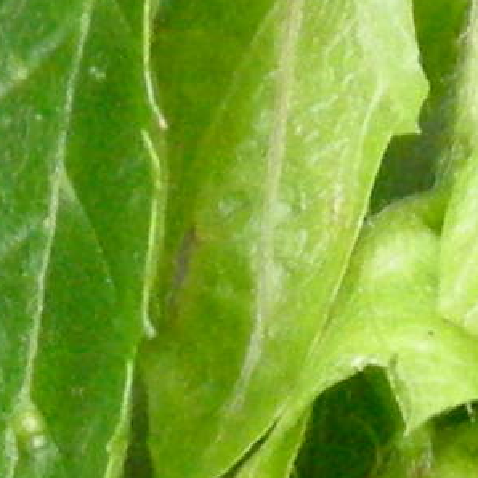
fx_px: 3546
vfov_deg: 7.5
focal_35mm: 227
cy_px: 821
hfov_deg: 7.7
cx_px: 266
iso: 400
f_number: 2.7
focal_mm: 7.5
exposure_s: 1/44
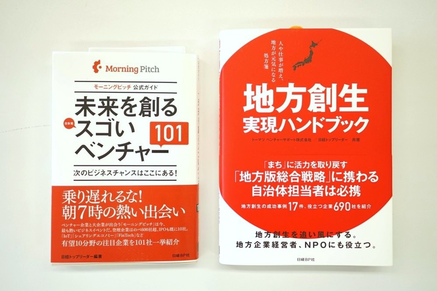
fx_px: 437
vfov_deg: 36.8
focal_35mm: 36
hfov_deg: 53.1
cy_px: 146
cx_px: 218
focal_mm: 24
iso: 125
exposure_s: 1/125
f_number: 1.8
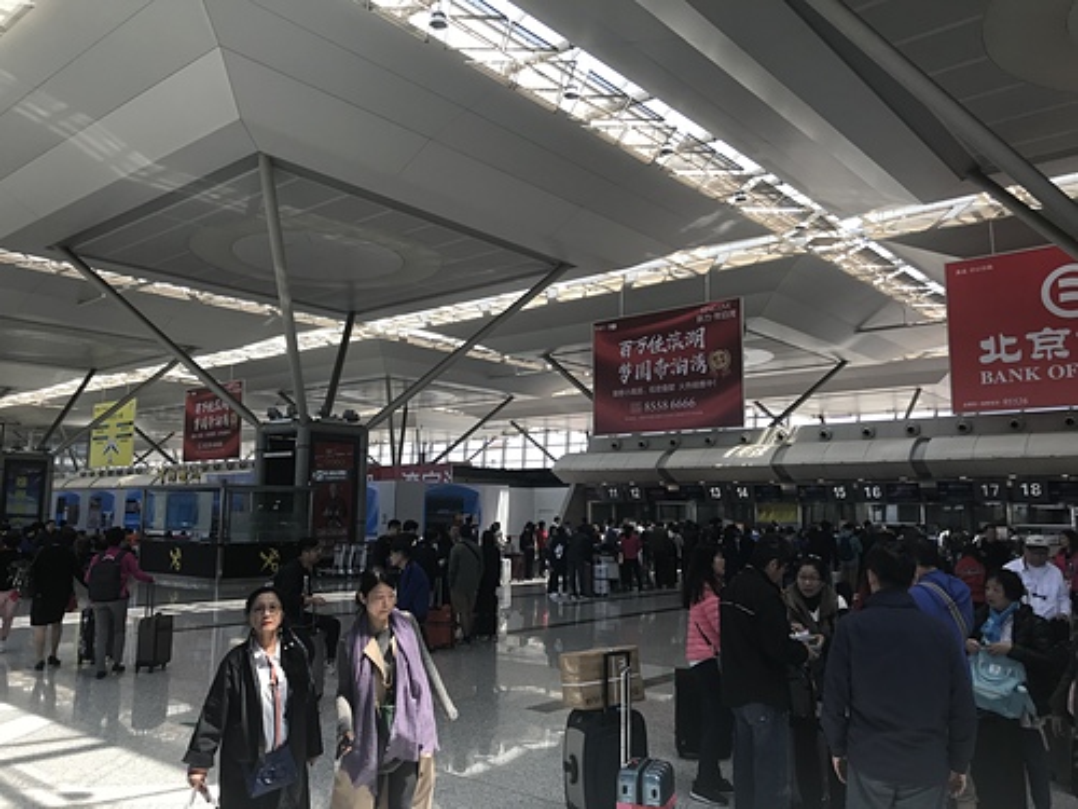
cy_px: 404
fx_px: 872
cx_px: 539
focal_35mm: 28
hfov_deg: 63.4
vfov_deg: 49.7
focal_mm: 3.99
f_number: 1.8
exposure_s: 1/212
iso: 20
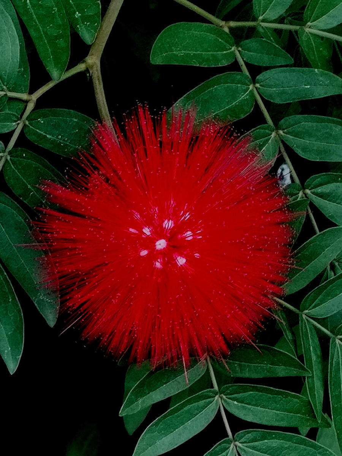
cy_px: 228
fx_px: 3399
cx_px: 171
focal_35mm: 258
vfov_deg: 7.7
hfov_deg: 5.8
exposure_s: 1/33.3
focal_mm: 7.48
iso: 250
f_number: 2.4
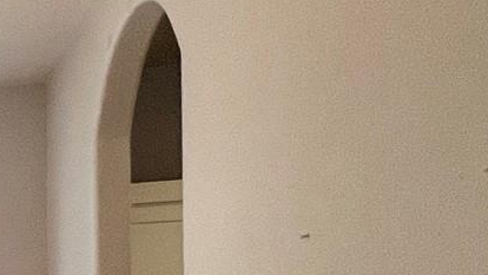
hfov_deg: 18.5
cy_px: 407
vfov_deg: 15.9
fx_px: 906
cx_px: -503
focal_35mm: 70
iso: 160
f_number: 1.8
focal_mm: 1.57
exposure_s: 1/120
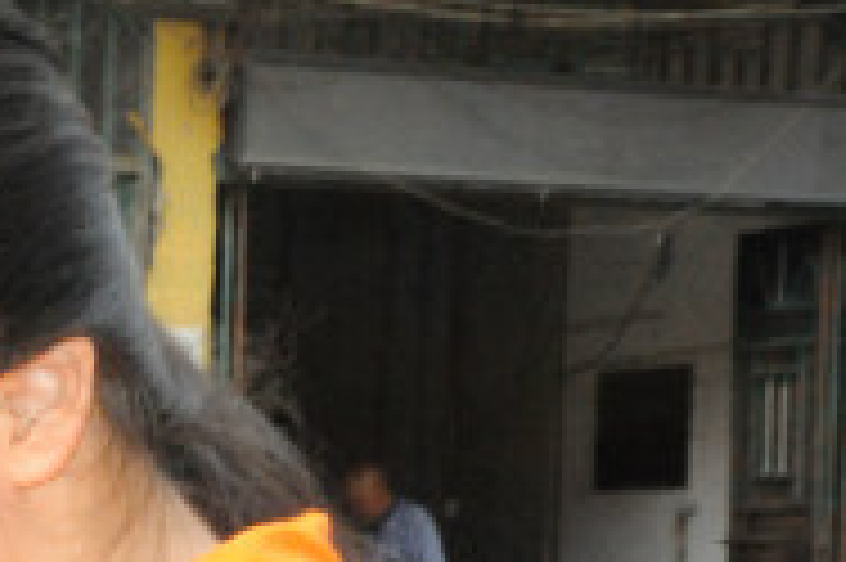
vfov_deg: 6.9
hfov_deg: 10.2
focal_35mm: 198
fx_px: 4649
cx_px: -297
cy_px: 695
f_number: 29
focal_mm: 62
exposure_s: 1/250
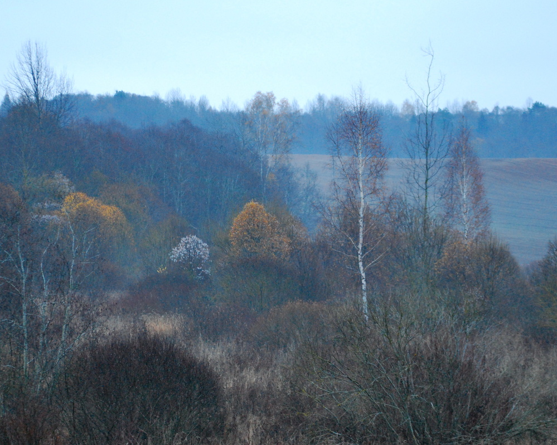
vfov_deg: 14.2
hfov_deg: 17.7
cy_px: 234
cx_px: 252
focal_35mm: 109
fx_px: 1791
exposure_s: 1/30
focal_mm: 55
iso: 1250
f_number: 4
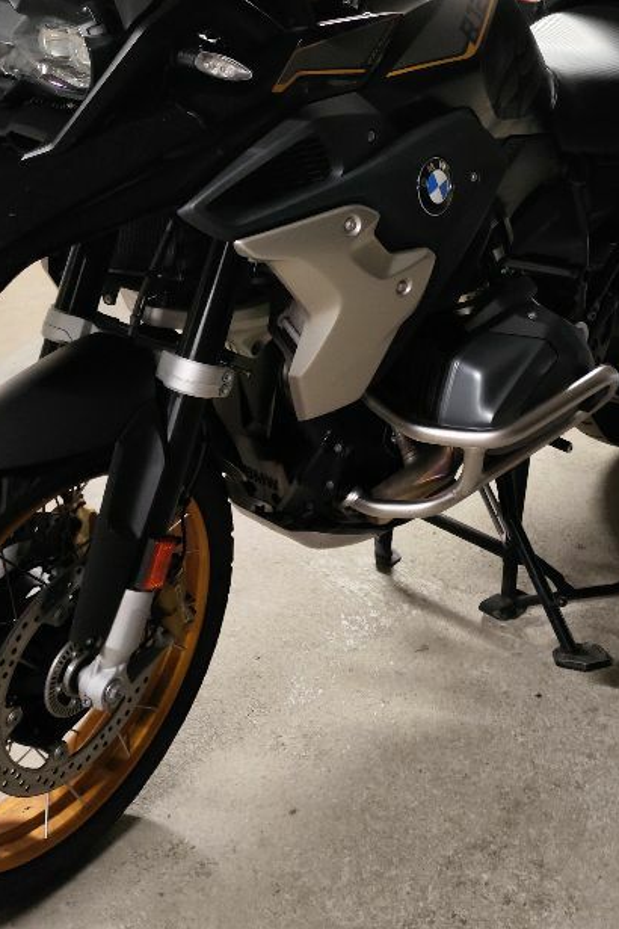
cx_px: 393
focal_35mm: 52
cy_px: 230
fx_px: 1341
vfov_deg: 37.2
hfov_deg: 25.9
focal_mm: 4.68
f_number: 1.8
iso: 194
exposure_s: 1/25
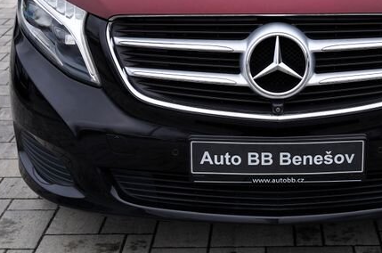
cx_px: 277
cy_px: 0
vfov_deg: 17.9
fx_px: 783
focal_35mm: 74
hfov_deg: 27.1
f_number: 4.5
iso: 100
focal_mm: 31
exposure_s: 1/80
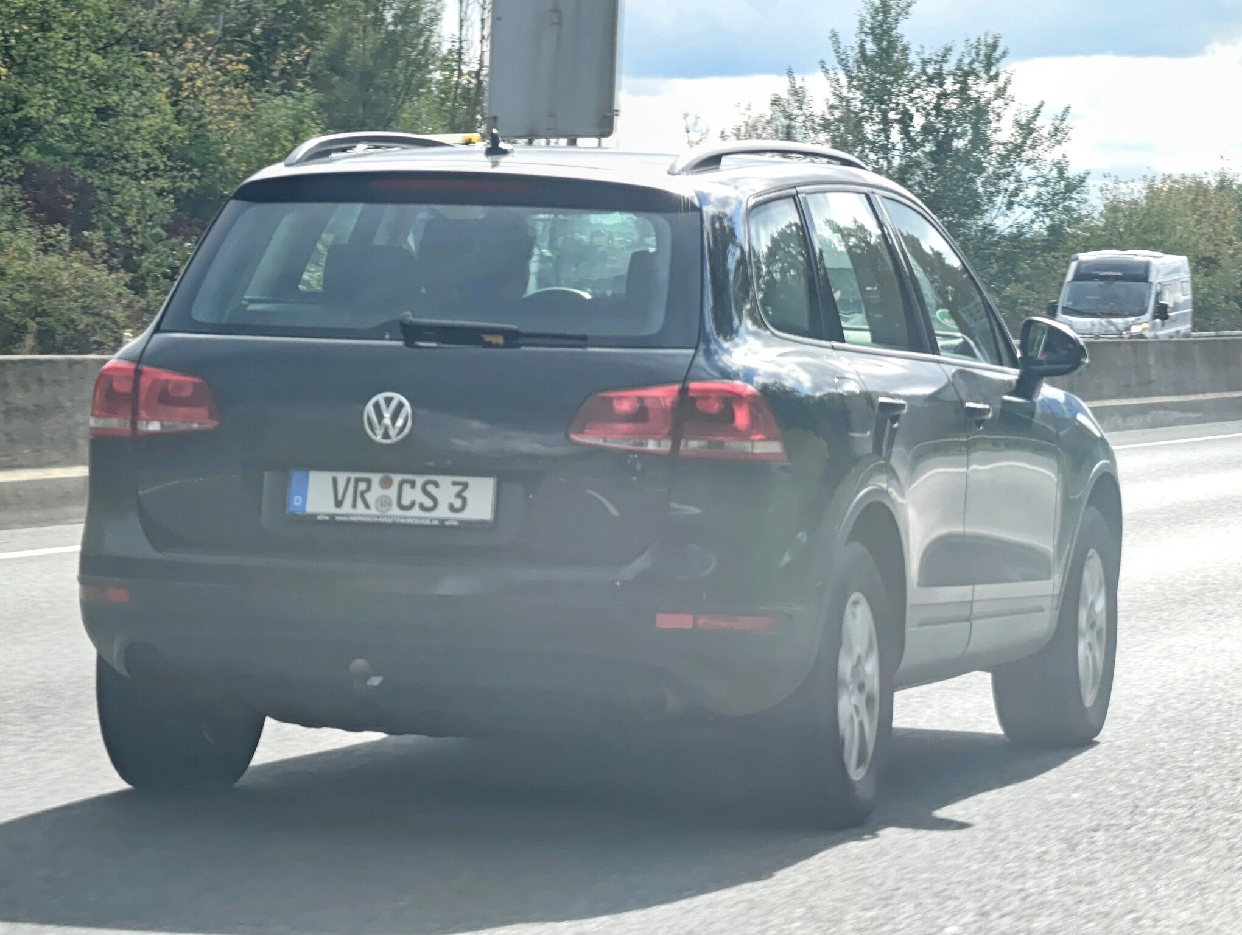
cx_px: 621
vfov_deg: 17.4
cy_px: 468
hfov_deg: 23.0
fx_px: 3054
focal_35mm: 85
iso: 100
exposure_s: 1/400
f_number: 2.3
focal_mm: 22.5
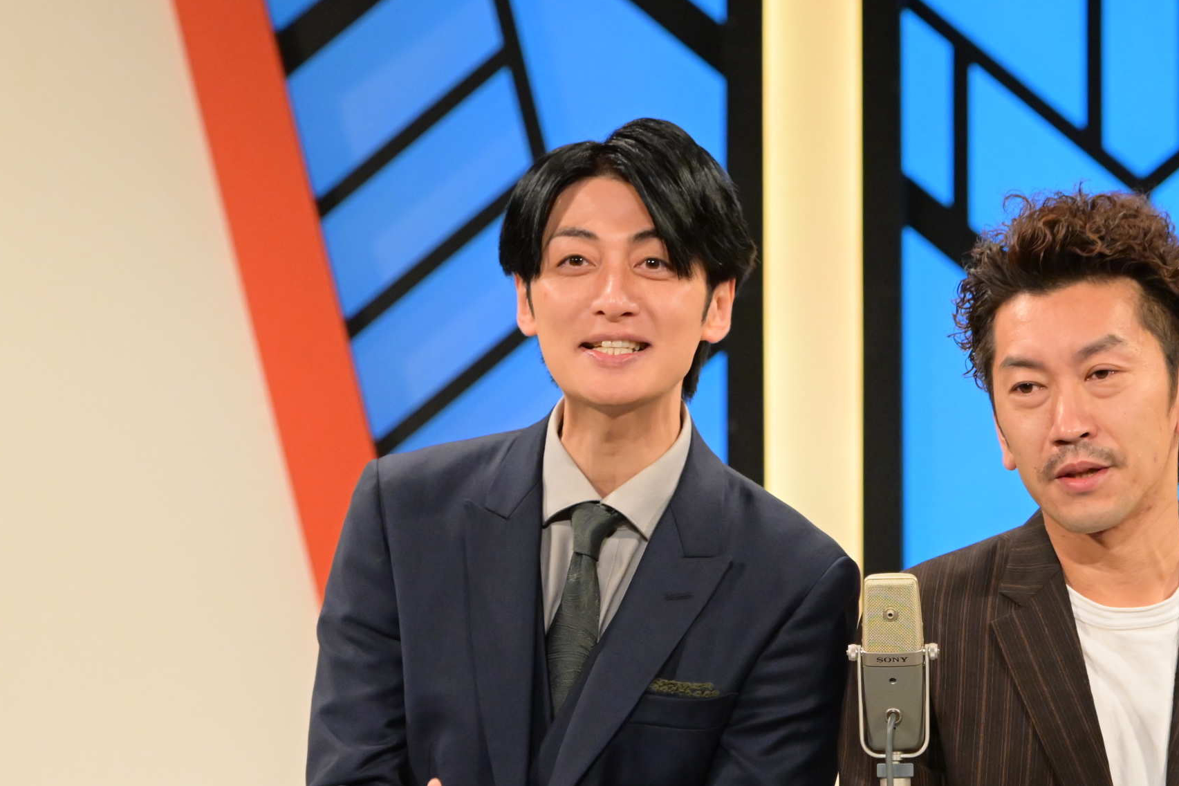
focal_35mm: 615
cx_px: 877
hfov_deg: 3.4
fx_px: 20136
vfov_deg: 2.2
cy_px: 557
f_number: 5.6
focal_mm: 260
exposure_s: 1/200
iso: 2500
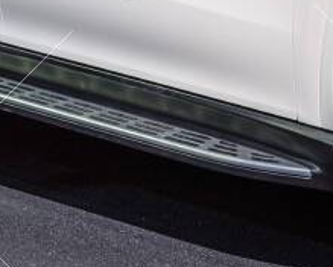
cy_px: -160
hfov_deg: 6.9
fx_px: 2745
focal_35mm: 278
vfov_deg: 5.5
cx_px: 476
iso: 64
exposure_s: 1/60
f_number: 8
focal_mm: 50
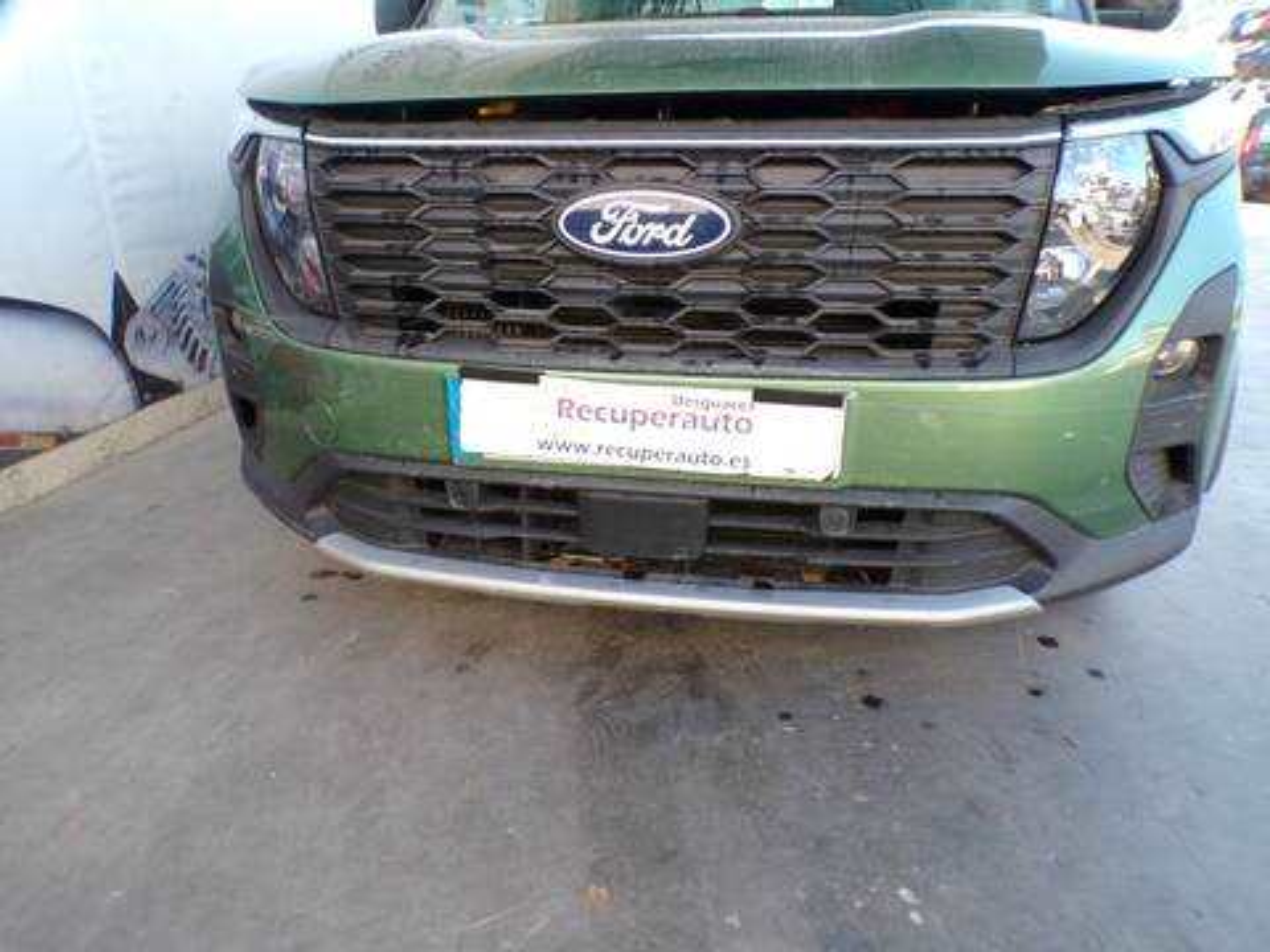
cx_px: 635
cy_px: 476
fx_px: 881
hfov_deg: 71.6
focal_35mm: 24
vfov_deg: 56.8
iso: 100
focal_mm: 4.3
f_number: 4.4
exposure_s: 1/40
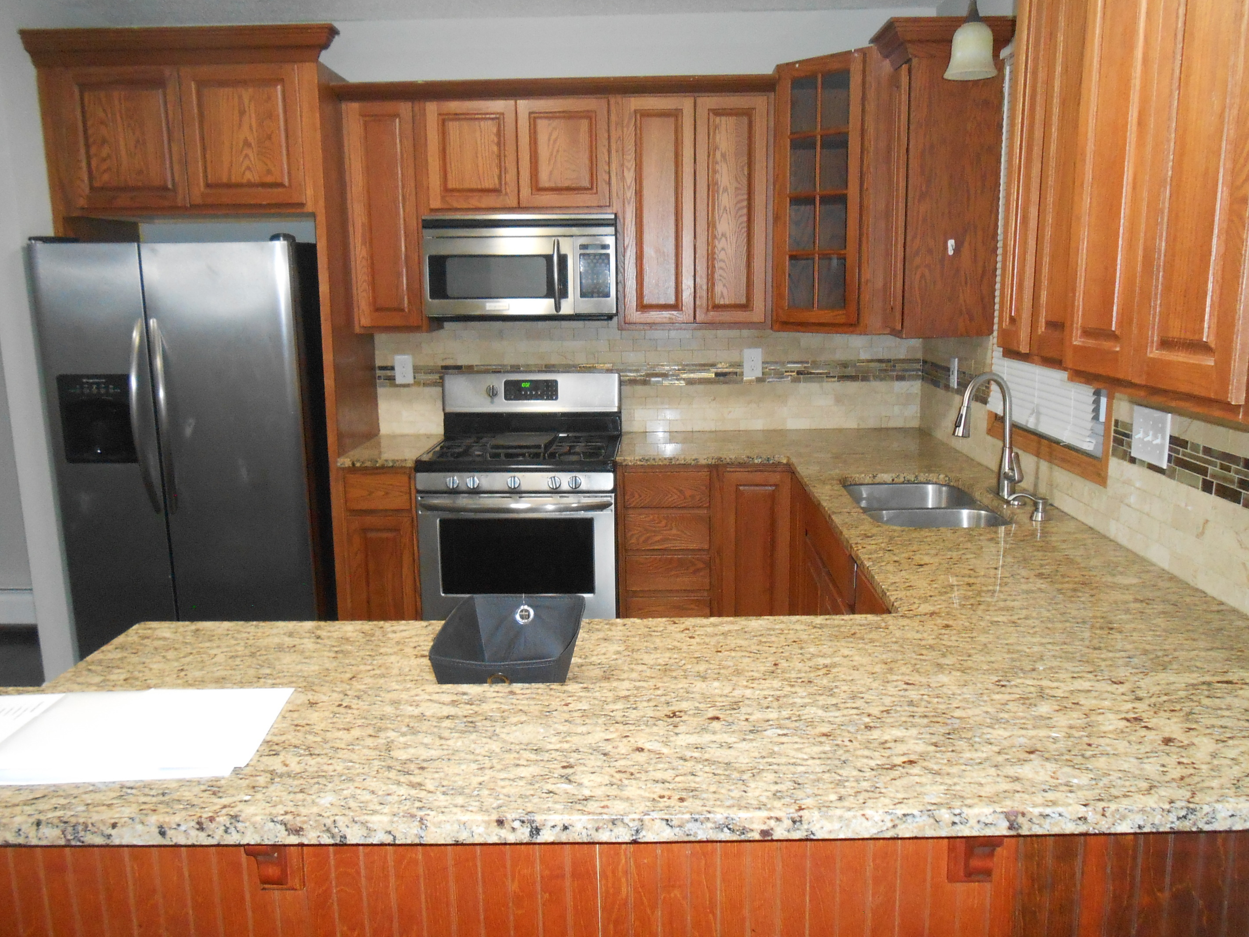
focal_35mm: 28
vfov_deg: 49.7
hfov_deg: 63.5
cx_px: 628
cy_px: 490
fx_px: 1010
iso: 400
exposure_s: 1/25
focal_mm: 4.6
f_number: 3.5
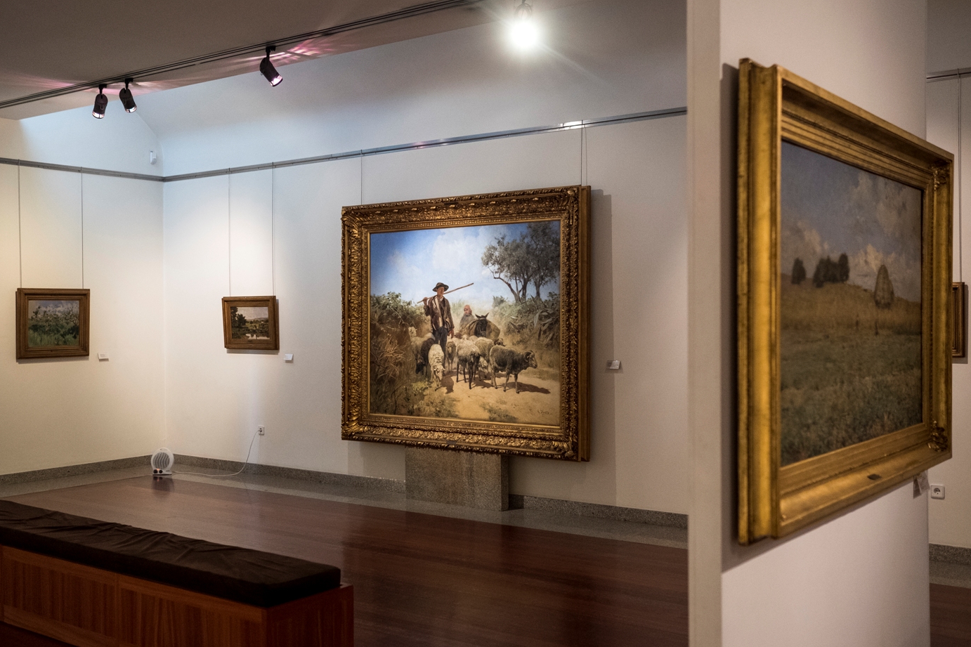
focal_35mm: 38
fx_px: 1025
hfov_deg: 50.7
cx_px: 461
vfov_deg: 35.0
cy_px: 318
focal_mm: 23
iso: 1600
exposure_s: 1/200
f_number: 2
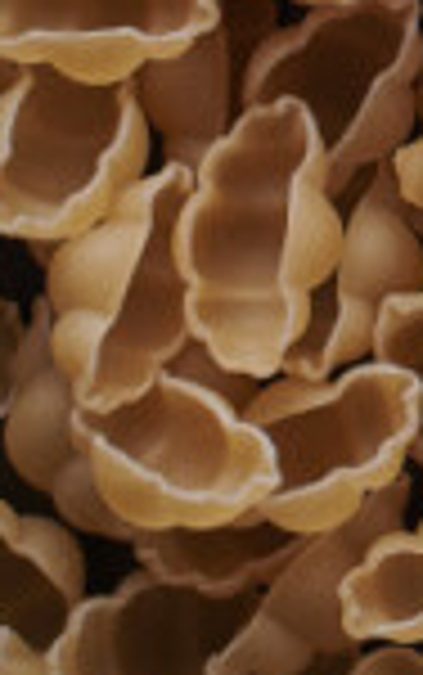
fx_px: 4989
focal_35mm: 271
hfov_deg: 4.5
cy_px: -504
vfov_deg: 7.5
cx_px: 1674
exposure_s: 1/100
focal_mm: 50
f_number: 8
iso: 160
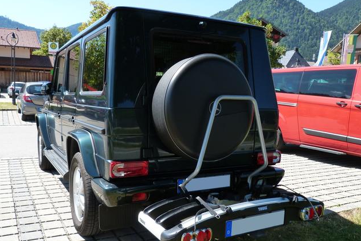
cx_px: 172
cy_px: 139
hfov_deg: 57.2
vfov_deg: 39.9
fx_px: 331
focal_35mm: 33
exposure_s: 1/250
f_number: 4
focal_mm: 4.5
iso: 125
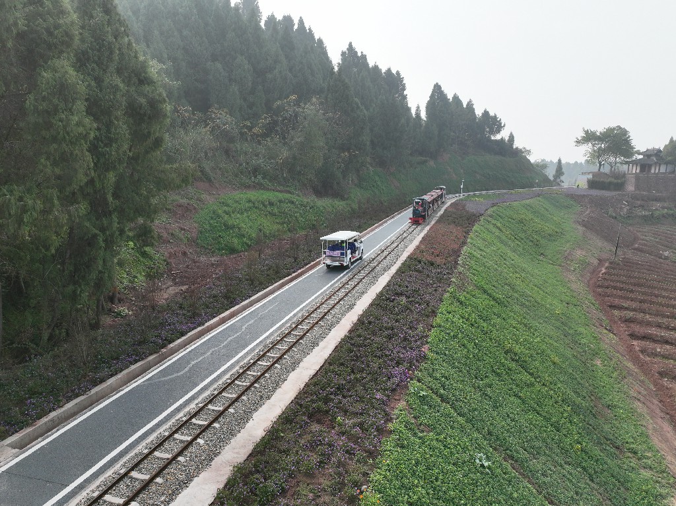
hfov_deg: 71.6
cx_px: 338
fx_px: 468
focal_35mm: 24
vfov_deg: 56.8
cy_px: 253
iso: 410
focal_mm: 12.29
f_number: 2.8
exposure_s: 1/3200
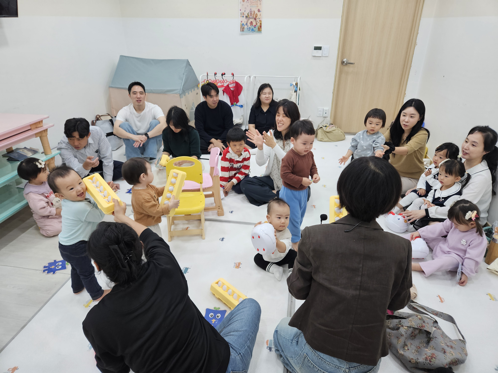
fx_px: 331
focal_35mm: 23
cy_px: 186
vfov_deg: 58.9
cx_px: 249
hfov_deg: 73.9
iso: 160
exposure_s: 1/120
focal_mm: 5.4
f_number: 1.8
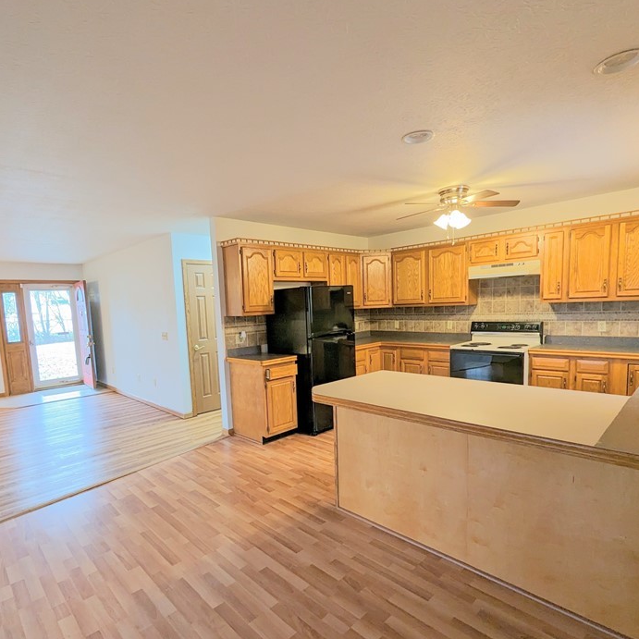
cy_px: 344
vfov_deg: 83.8
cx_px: 293
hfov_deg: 83.8
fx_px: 355
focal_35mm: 17
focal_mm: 1.95
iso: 153
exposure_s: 1/24
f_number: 2.2
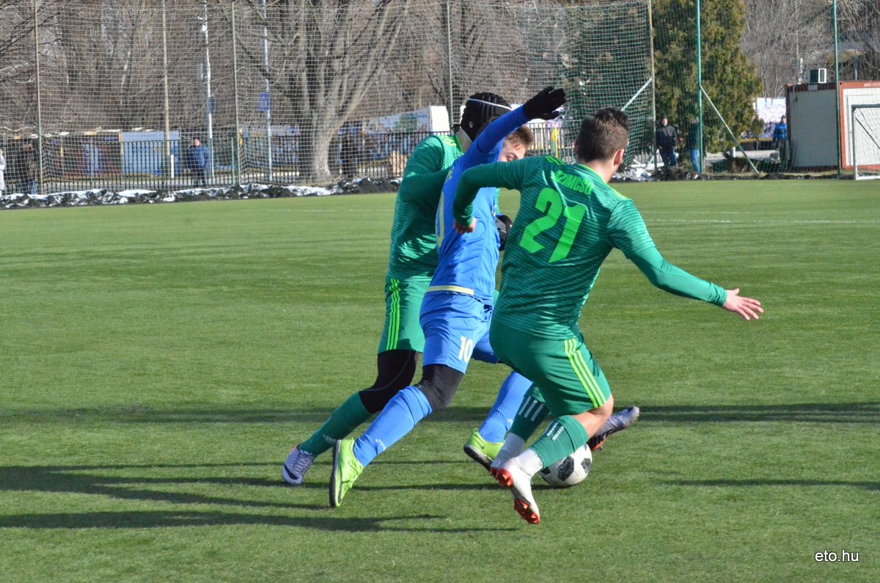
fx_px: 3293
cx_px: 440
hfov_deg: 15.2
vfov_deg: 10.1
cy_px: 292
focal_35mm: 135
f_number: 14
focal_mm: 90
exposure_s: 1/3200
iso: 6400
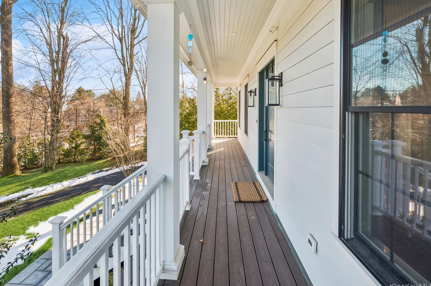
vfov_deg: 68.7
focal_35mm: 18
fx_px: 210
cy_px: 140
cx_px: 208
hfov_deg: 91.5
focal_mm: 16.5
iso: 200
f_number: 11
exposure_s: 1/25
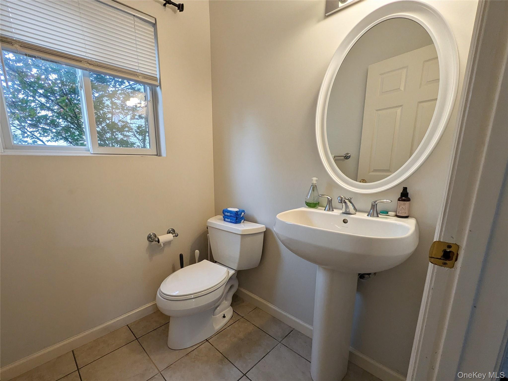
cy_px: 190
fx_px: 206
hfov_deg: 102.0
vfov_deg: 85.7
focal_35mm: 14
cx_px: 254
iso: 87
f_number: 2.2
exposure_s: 1/120
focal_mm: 1.83
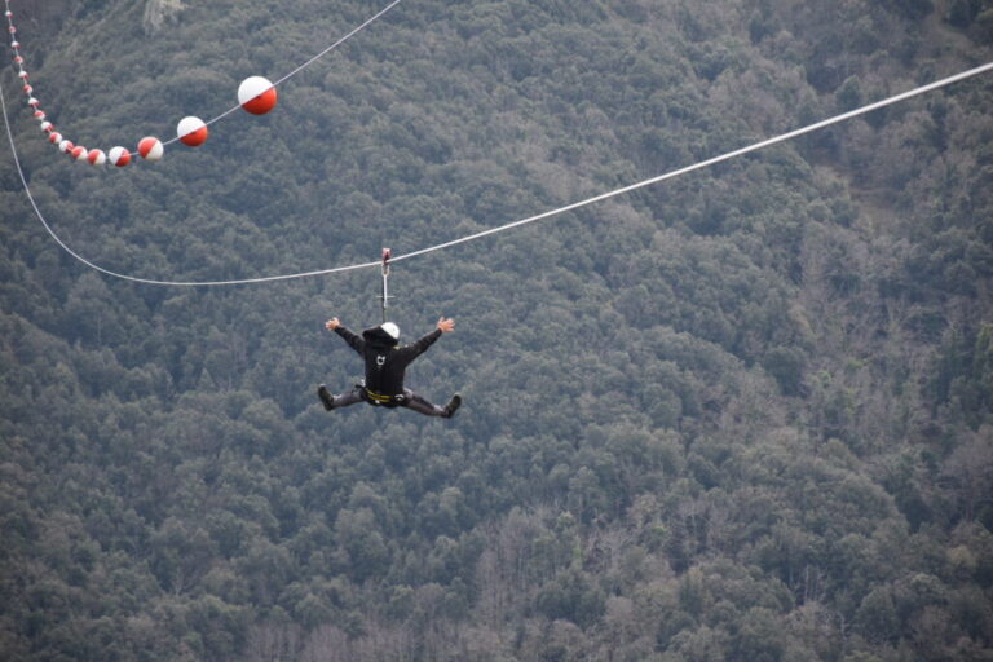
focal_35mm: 210
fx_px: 5792
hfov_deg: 9.8
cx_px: 496
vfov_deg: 6.5
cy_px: 331
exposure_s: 1/500
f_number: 5.6
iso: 320
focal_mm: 140
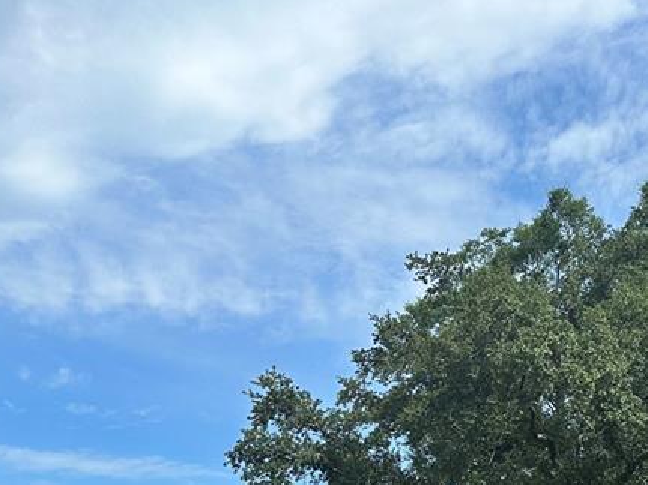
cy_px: 539
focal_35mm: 57
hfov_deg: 33.7
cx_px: 391
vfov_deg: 23.9
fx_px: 1067
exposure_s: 1/5000
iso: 80
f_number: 1.78
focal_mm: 6.86
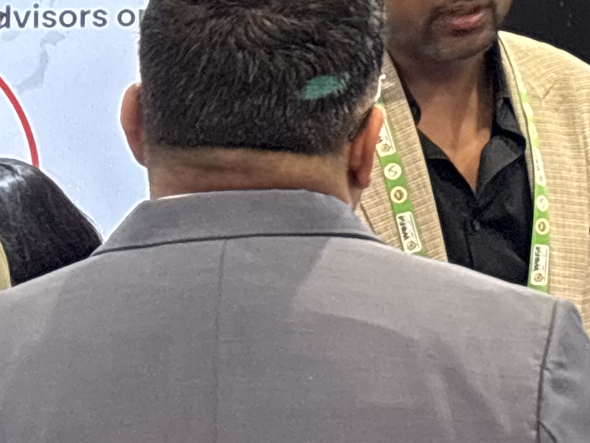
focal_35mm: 220
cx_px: 1225
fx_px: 3750
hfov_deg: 8.5
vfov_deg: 6.7
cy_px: -248
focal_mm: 5.96
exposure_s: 1/33
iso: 100
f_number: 1.6
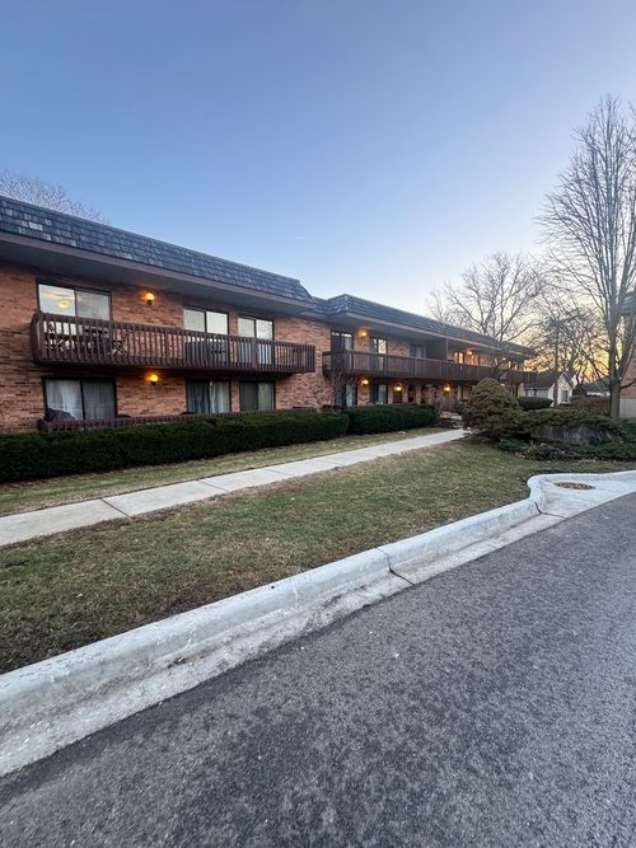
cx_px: 318
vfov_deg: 102.1
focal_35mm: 14
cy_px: 424
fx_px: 343
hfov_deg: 85.7
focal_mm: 2.22
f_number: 2.2
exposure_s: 1/99
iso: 100
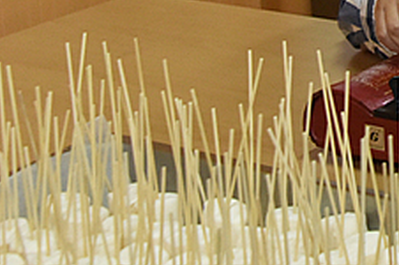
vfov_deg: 7.8
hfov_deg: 11.6
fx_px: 1881
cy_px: -204
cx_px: 609
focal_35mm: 170
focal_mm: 48
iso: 4000
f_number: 5.6
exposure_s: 1/125
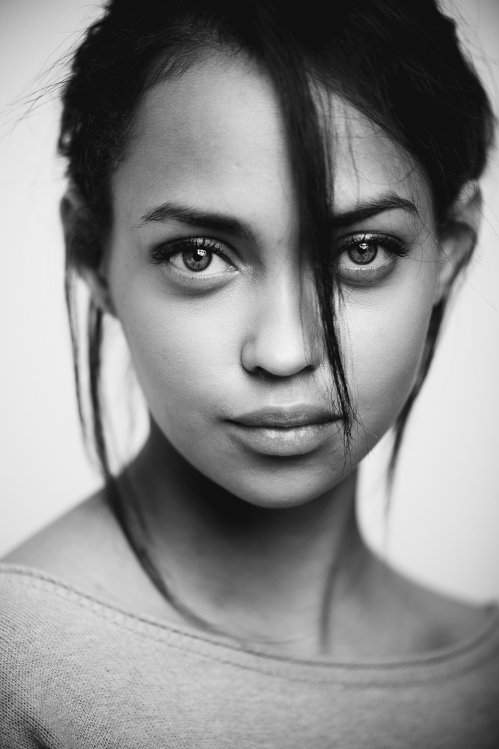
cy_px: 374
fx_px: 3117
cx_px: 250
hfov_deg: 9.2
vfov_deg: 13.7
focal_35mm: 150
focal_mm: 150
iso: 100
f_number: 3.2
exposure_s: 1/500
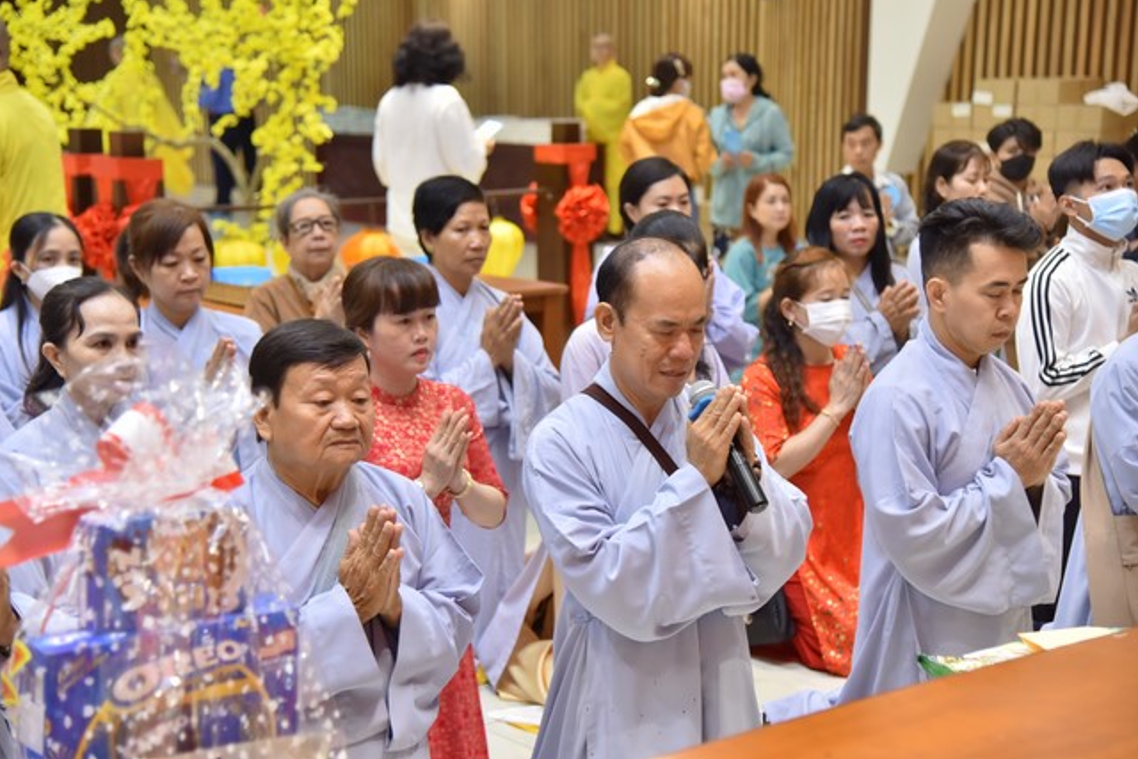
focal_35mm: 66
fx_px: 2087
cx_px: 562
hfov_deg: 30.5
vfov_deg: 20.6
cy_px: 375
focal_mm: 65
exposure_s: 1/100
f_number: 4
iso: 800
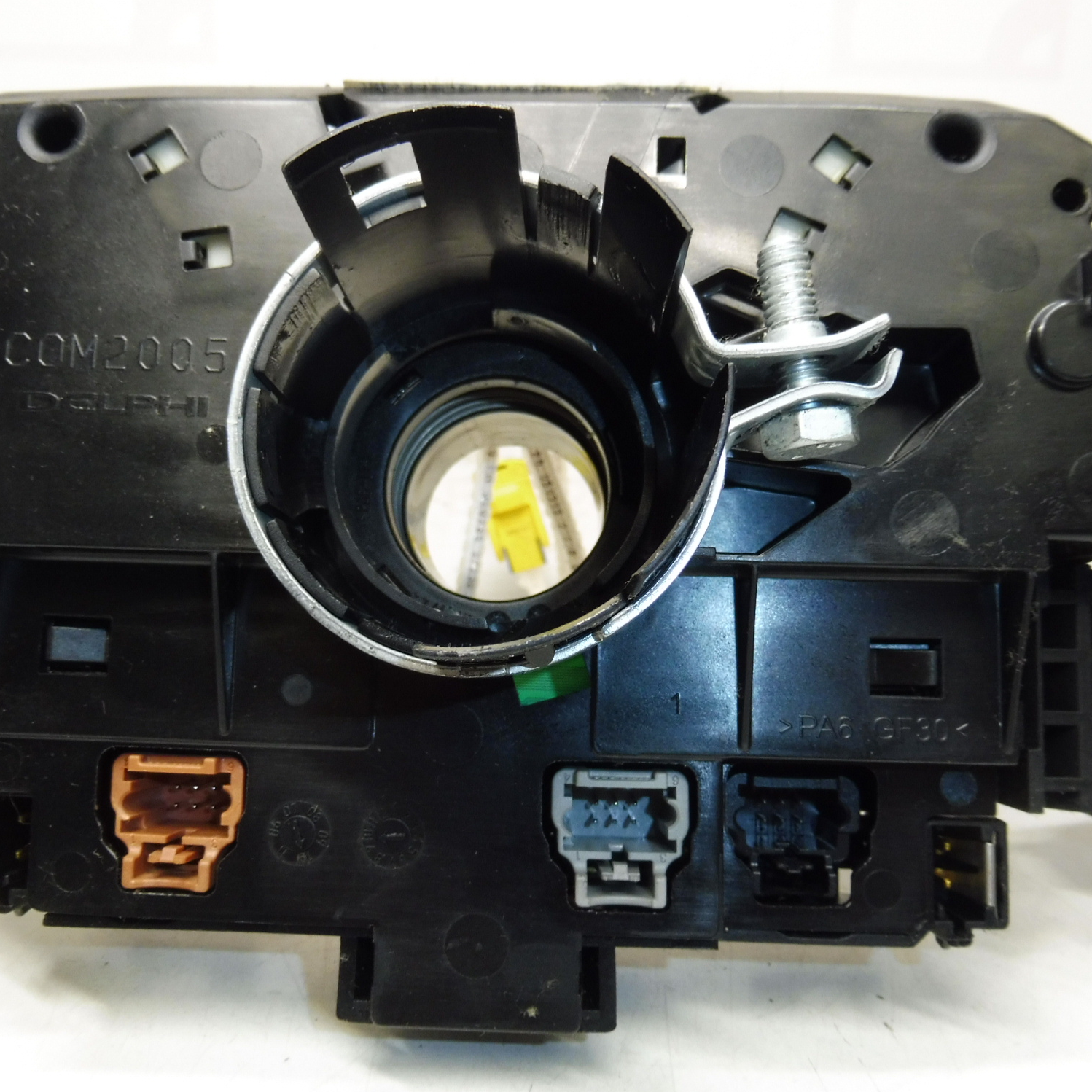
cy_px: 551
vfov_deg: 55.6
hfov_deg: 55.6
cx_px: 521
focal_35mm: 29
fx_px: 1035
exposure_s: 1/60
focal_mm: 4.3
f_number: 3.5
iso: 200
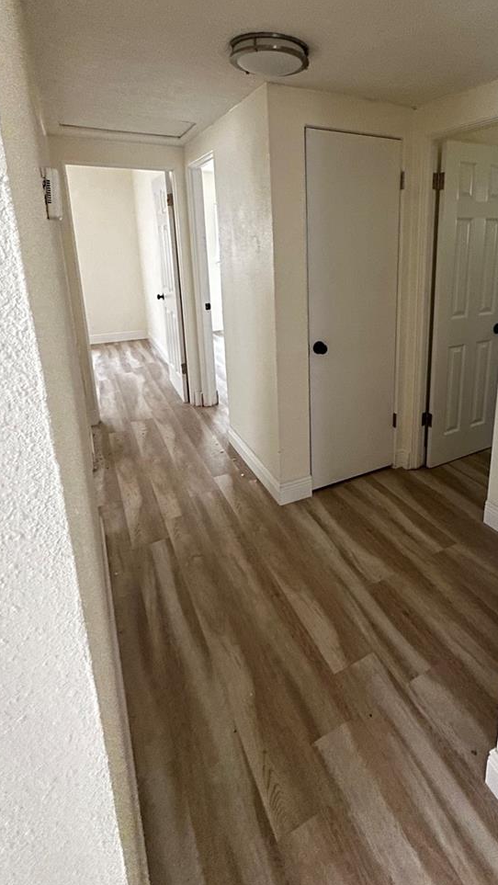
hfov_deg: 57.1
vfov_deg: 88.1
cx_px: 331
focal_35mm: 19
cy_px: 344
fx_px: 446
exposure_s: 1/40
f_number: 2.2
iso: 1250
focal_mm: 2.22
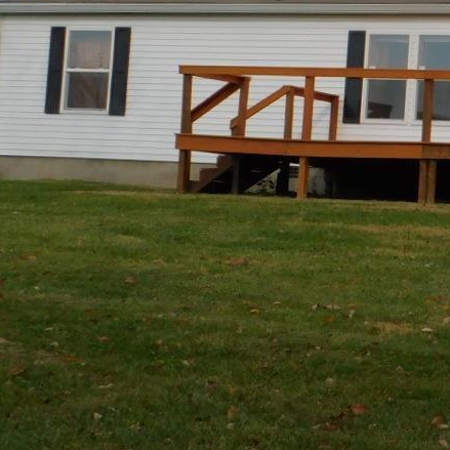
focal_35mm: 116
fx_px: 1706
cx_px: 774
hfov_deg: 13.6
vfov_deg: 15.0
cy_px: 181
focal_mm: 6.3
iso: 125
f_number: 3.5
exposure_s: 1/1000
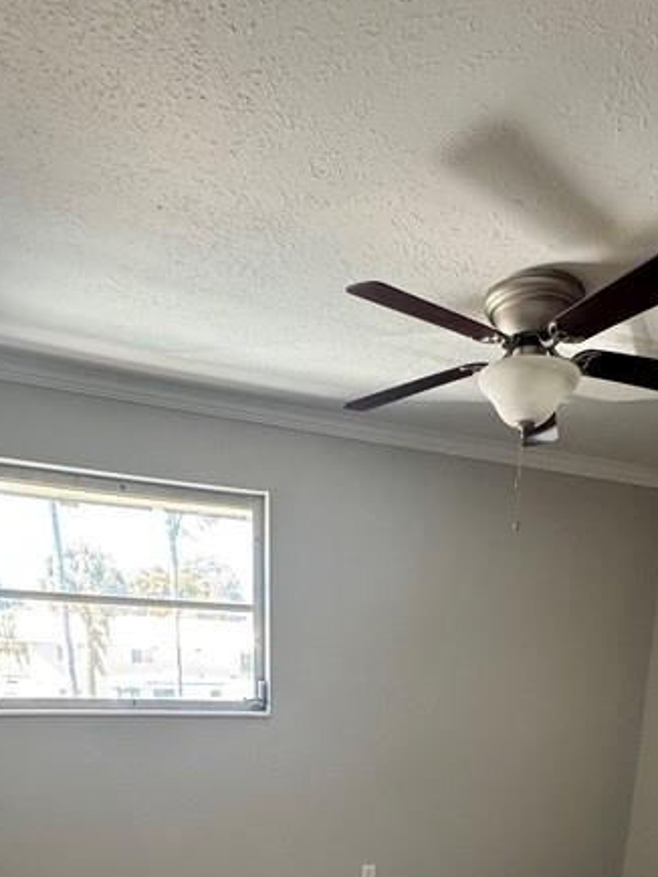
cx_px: 378
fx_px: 734
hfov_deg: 48.1
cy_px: 847
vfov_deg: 51.4
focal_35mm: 29
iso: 320
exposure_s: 1/78
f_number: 2.2
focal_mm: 2.22
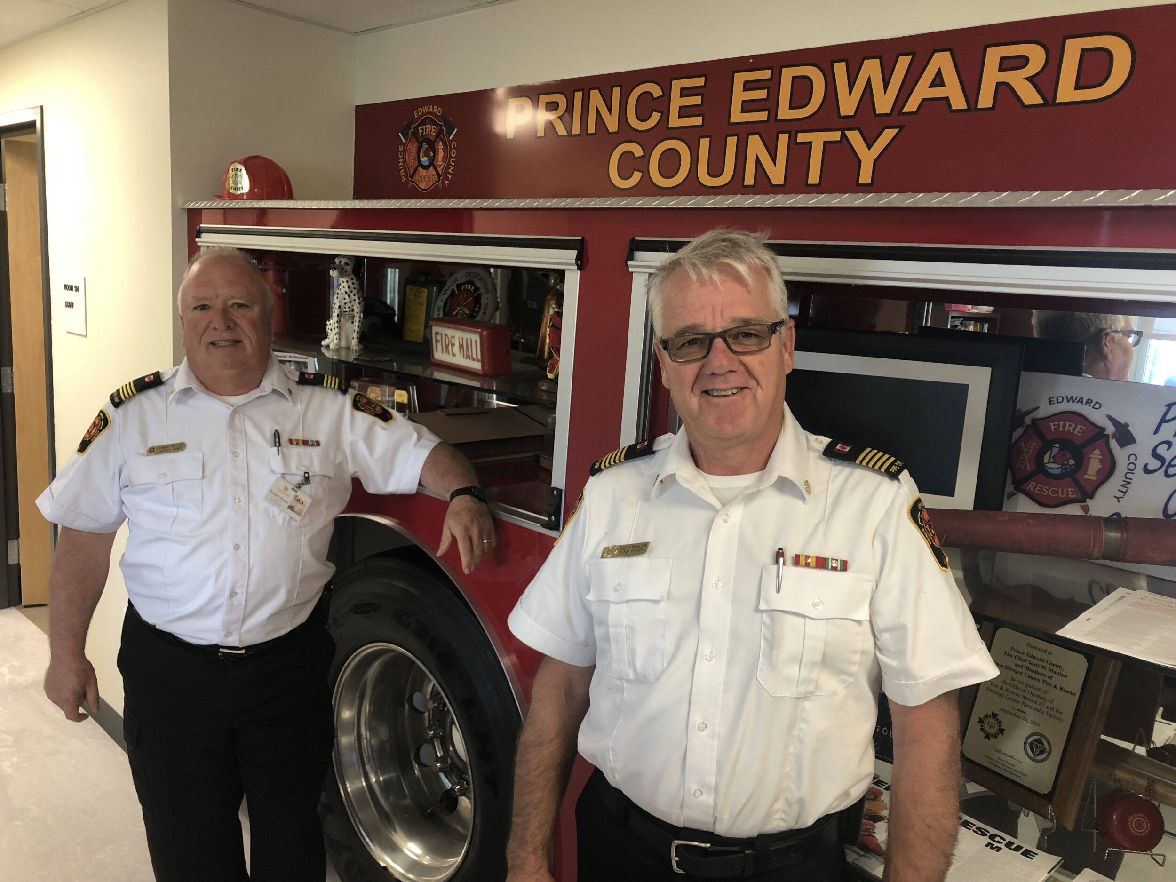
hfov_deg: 63.4
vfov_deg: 49.7
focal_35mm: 28
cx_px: 588
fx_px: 951
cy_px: 441
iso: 40
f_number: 1.8
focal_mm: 3.99
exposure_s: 1/20
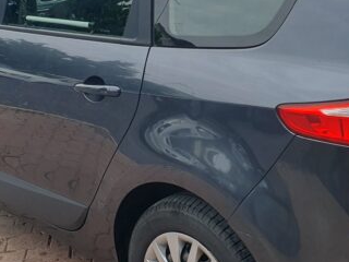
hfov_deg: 29.7
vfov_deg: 22.5
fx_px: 655
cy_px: 97
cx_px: 225
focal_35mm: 65
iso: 50
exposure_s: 1/956
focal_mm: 4.32
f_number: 2.4
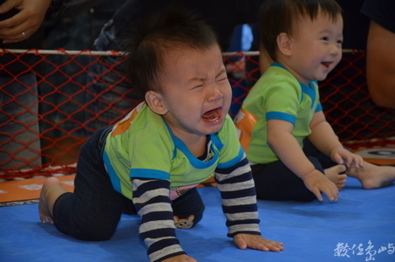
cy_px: 131
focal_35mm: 158
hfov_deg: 13.1
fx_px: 1724
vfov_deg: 8.7
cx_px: 198
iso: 1600
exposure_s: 1/125
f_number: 5.6
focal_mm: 105
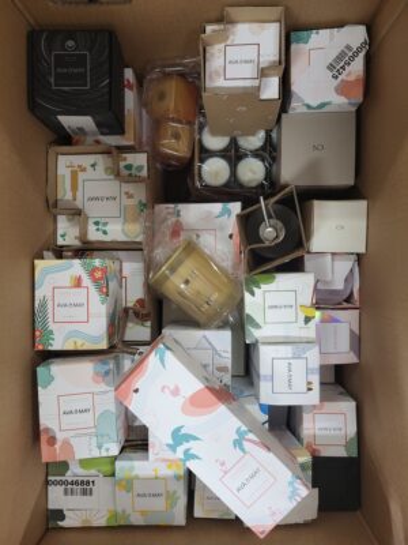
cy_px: 272
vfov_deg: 67.3
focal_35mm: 26
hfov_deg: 53.1
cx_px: 204
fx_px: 409
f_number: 1.8
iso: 160
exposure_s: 1/50
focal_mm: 5.4
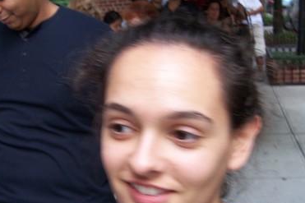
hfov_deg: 31.4
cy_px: 113
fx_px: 542
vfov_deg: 21.2
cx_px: 149
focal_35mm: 64
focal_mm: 6.3
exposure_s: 1/30
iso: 100
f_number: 2.8
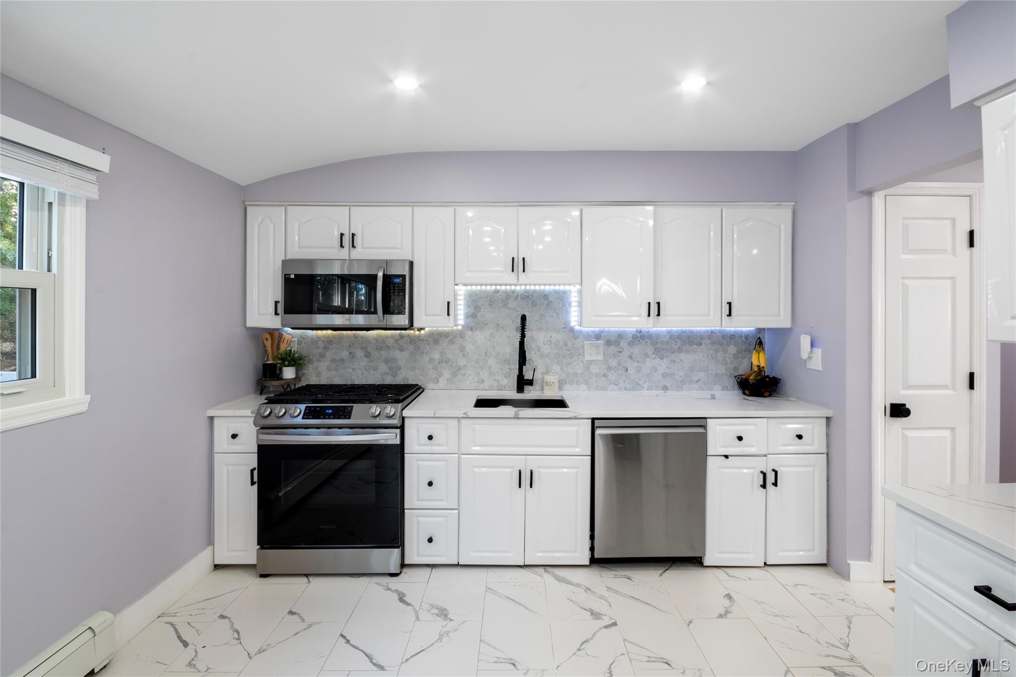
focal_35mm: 15
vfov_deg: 77.3
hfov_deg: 100.4
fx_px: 423
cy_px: 338
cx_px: 508
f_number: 11
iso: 100
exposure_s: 1.3
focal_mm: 10
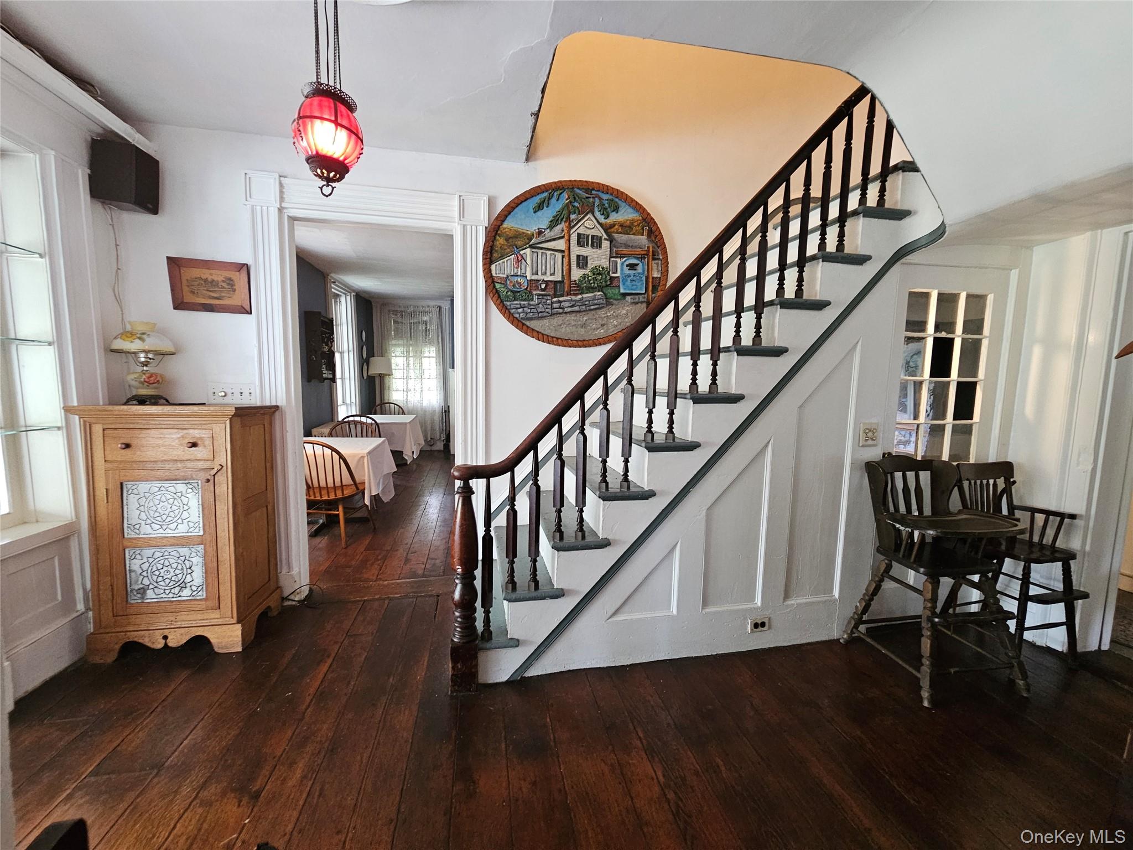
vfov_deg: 89.9
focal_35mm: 13
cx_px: 566
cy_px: 425
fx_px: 425
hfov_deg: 106.2
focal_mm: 2.2
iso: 400
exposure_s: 1/30
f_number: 2.2
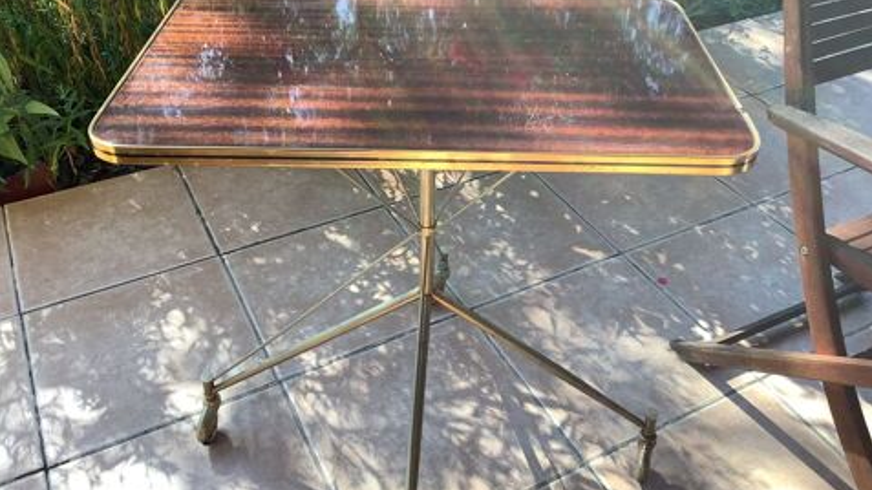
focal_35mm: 34
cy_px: 183
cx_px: 437
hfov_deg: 58.0
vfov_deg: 34.4
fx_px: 786
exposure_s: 1/159
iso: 25
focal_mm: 3.3
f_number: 2.4
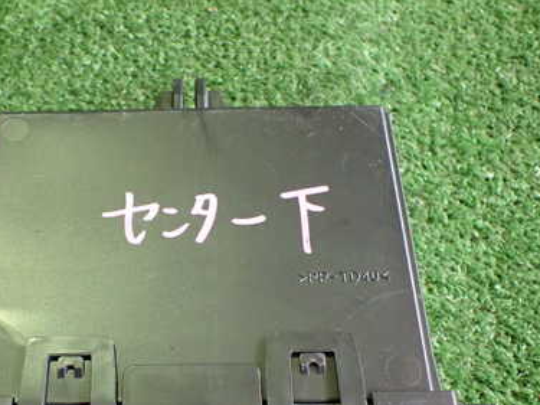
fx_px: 749
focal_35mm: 48
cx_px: 189
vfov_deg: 30.1
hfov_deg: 39.3
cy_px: 265
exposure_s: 1/100
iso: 800
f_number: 2.3
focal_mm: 5.4
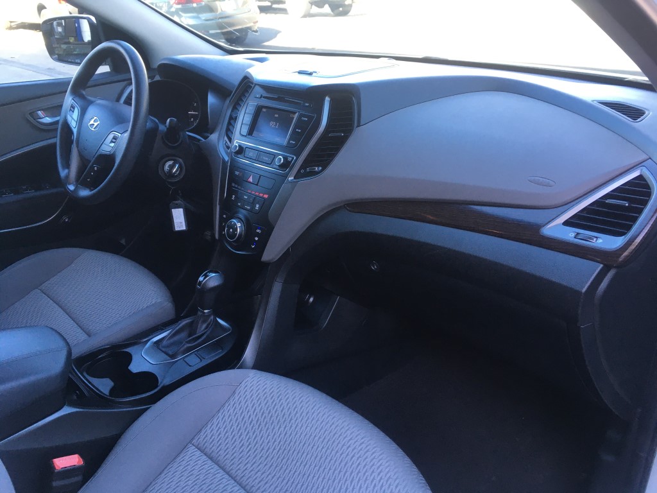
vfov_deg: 48.2
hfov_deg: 61.7
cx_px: 328
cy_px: 246
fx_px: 550
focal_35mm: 29
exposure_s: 1/40
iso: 25
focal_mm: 4.15
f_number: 2.2
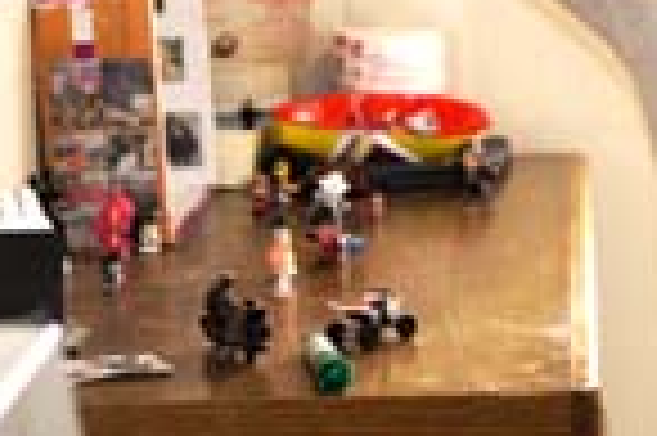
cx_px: 540
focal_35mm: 185
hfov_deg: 11.1
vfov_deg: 7.3
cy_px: -169
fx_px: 3372
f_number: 4.5
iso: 200
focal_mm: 40
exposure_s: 1/80
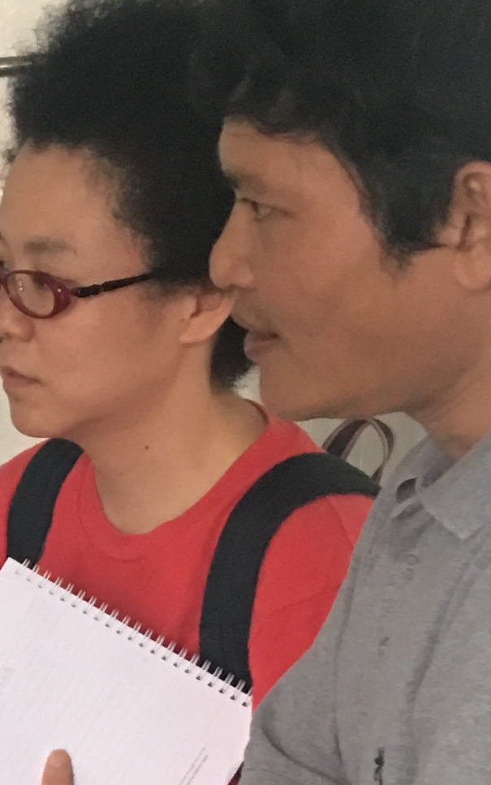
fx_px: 2740
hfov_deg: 9.4
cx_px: -584
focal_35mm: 128
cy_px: 953
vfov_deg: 15.7
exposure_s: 1/17
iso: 100
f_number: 2.2
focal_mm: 4.15
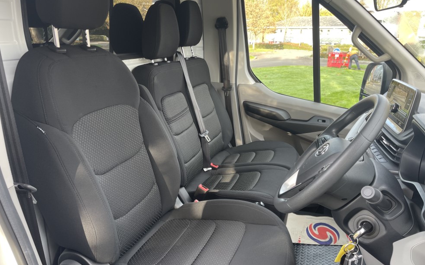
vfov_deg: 46.0
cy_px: 145
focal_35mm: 27
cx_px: 209
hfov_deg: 68.4
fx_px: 313
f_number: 1.6
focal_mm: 5.1
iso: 64
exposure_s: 1/121
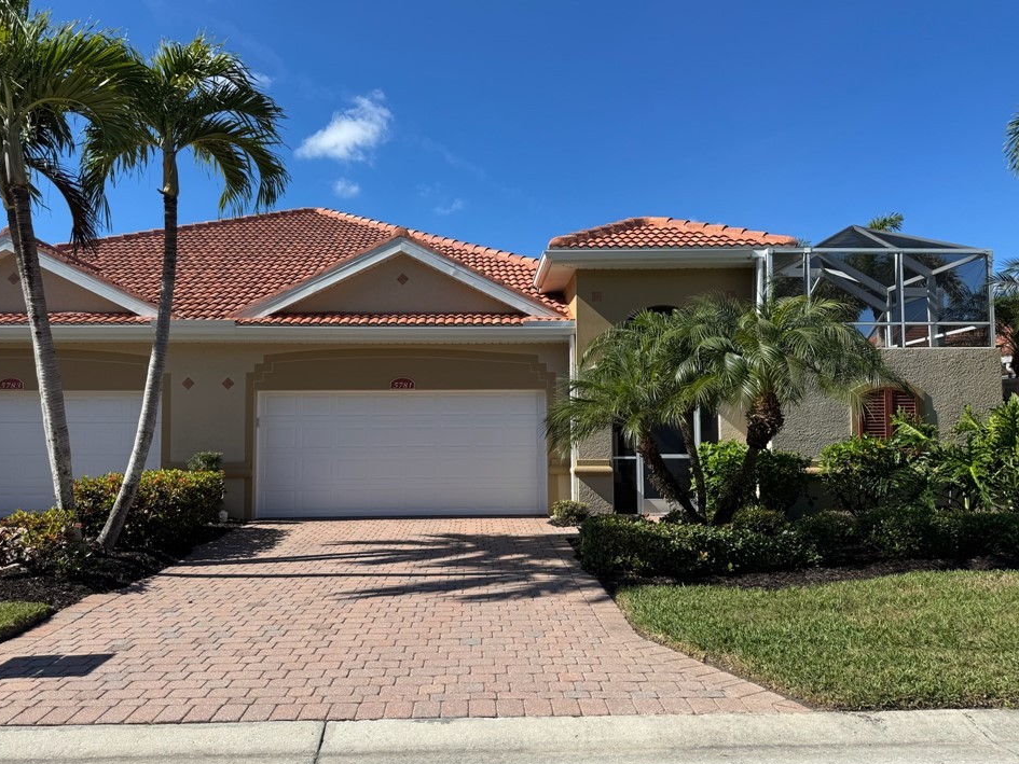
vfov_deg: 53.1
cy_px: 397
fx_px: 765
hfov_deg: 67.3
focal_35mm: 26
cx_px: 484
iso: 80
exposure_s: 1/4608
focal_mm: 6.76
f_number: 1.78
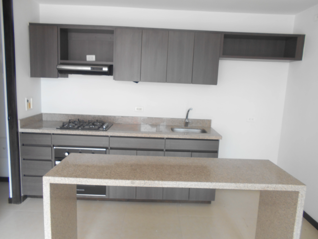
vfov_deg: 53.1
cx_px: 159
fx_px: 239
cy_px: 120
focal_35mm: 26
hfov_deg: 67.3
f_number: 3.2
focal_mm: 4.6
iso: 140
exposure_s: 1/30
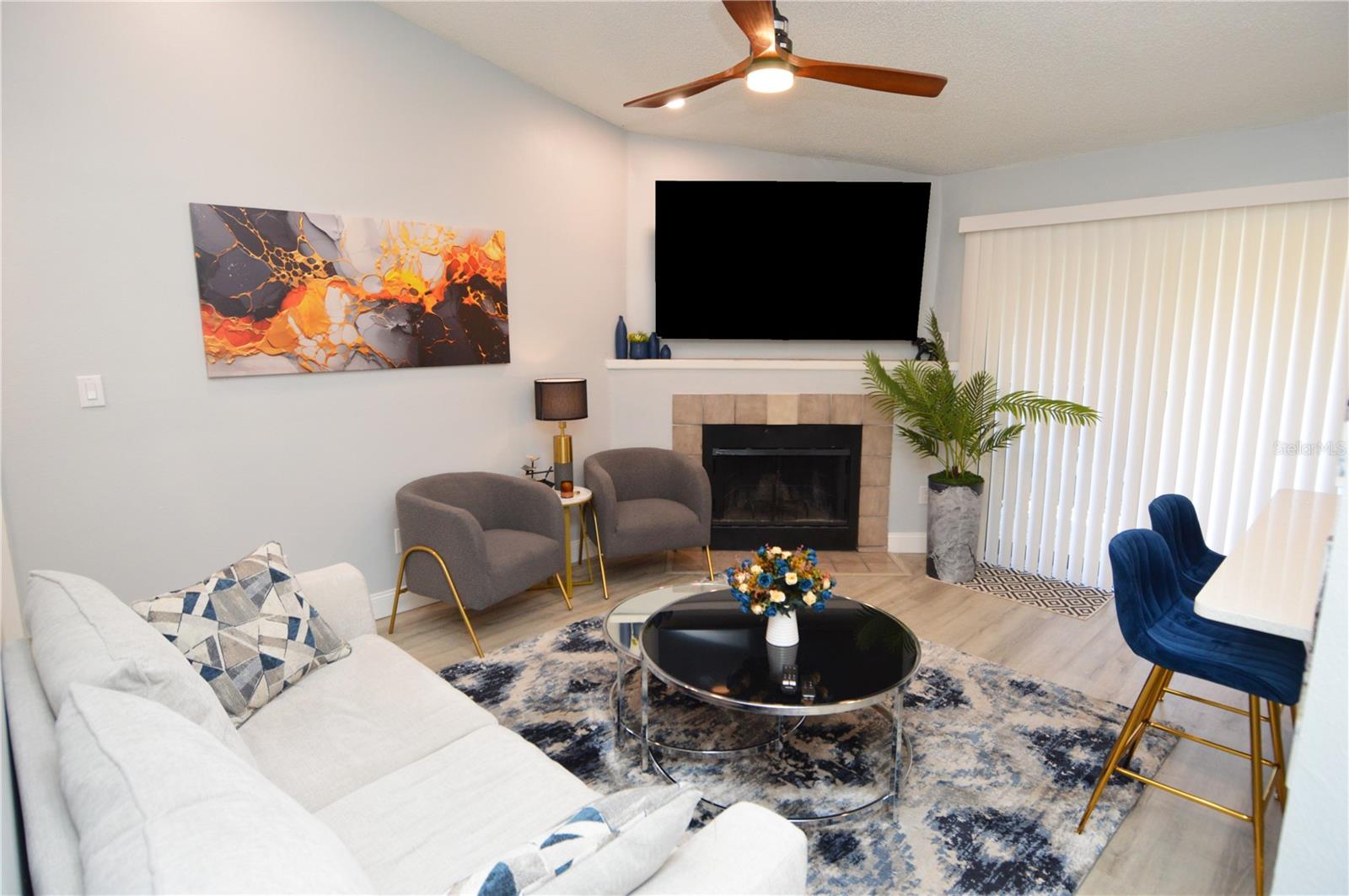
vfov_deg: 67.3
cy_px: 448
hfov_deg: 90.1
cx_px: 674
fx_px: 674
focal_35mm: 18
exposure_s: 1/60
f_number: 4
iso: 720
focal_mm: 12
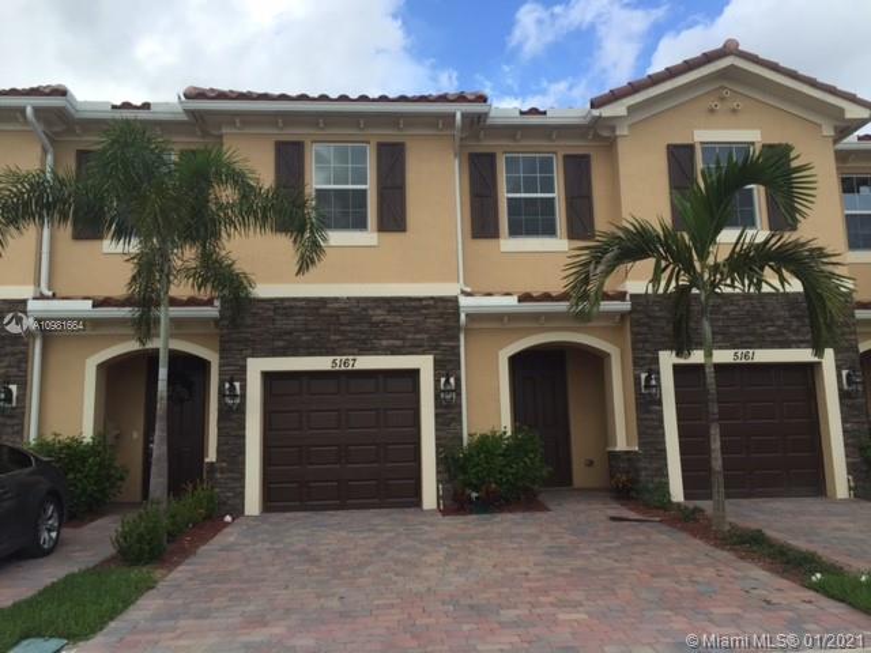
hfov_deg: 61.7
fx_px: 730
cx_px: 436
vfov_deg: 48.2
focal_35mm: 29
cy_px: 326
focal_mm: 4.15
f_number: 2.2
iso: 32
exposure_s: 1/879
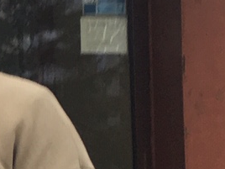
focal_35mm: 218
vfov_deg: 6.8
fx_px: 1417
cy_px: 91
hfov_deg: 8.0
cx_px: -399
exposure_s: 1/50
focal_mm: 4.15
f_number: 2.2
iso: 32
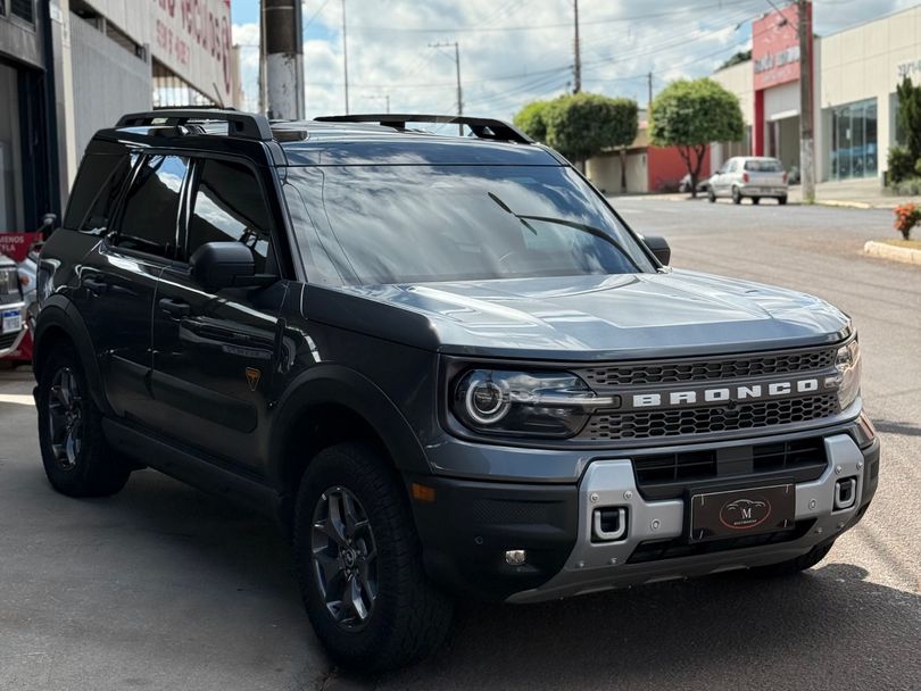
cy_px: 346
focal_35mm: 48
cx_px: 460
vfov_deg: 30.3
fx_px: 1277
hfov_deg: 39.6
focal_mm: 6.76
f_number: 1.78
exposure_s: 1/3704
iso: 100
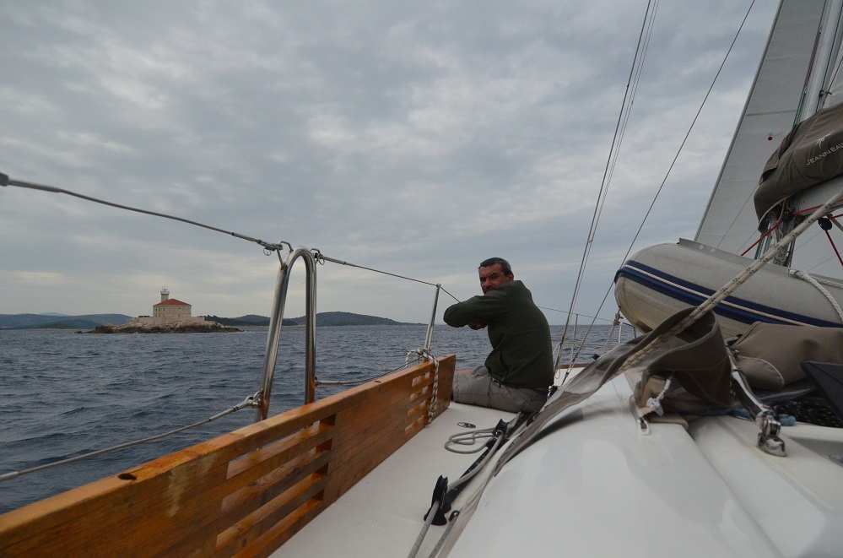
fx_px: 491
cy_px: 279
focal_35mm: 21
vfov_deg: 59.2
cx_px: 422
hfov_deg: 81.3
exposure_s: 1/8000
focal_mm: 14
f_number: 5.6
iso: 1600
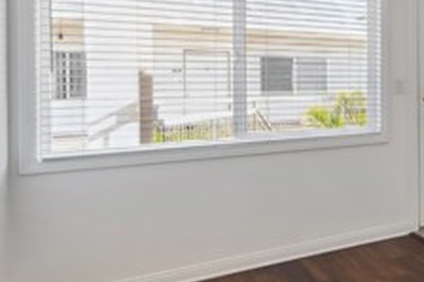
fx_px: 471
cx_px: 591
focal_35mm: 40
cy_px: 93
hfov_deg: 32.0
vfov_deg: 33.1
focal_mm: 14
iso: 100
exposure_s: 1/30
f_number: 10
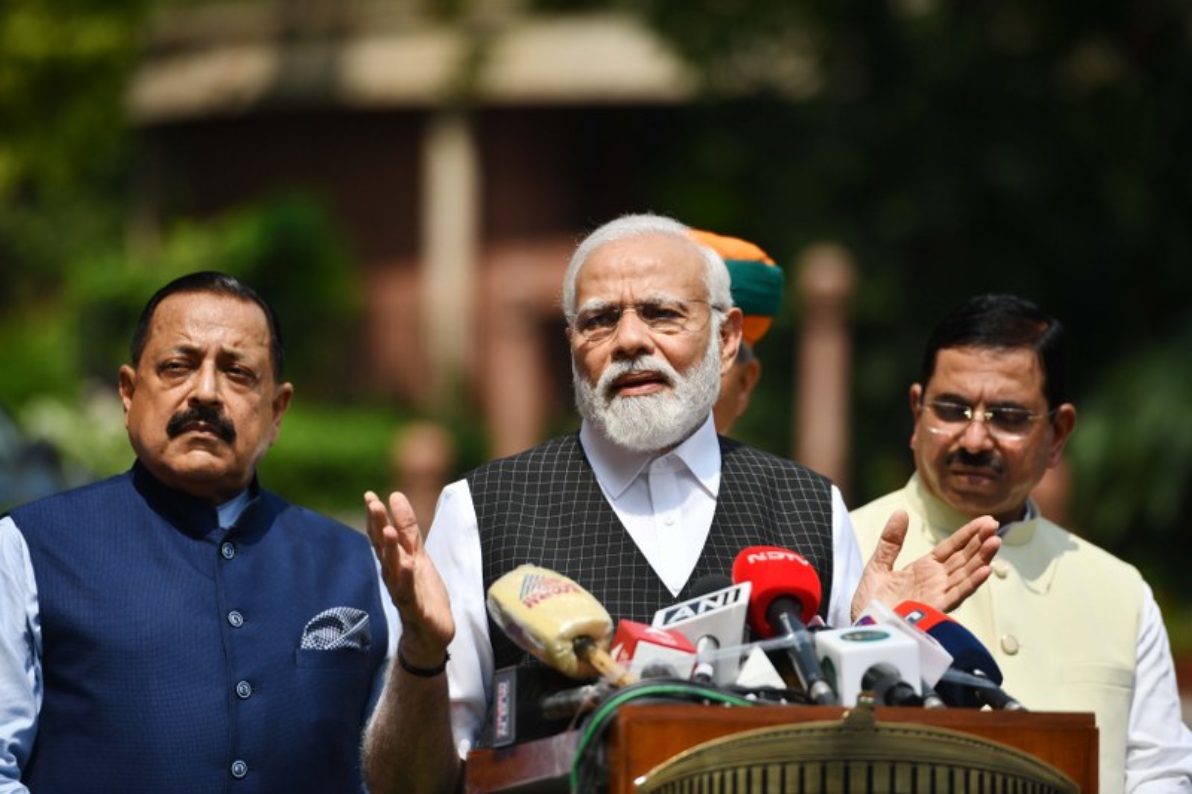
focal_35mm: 200
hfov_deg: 10.3
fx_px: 6620
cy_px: 397
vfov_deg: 6.9
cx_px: 596
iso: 160
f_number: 3.2
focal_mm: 200
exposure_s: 1/6400
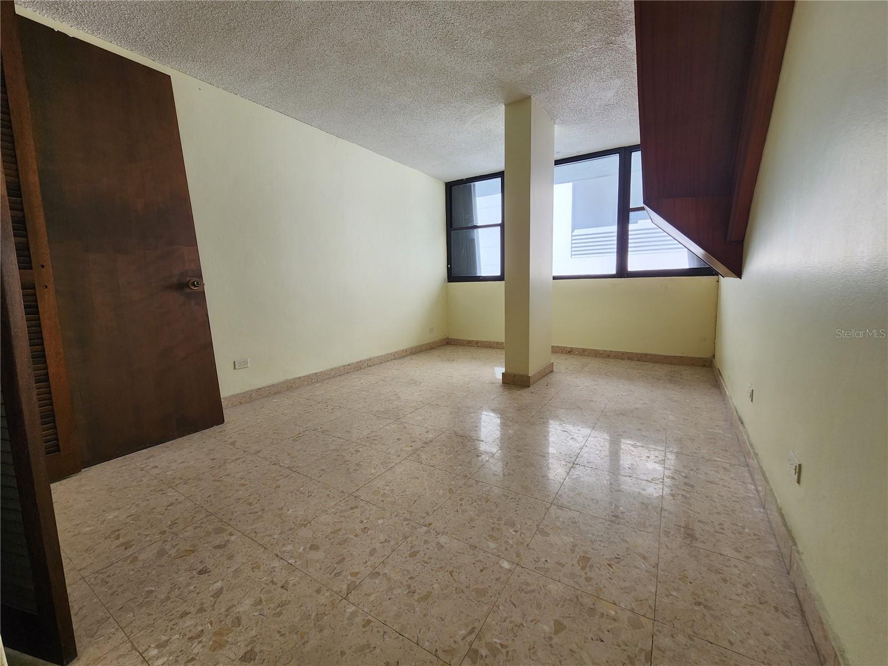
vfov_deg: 89.9
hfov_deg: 106.2
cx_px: 444
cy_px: 333
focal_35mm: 13
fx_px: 333
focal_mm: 2.2
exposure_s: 1/168
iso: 50
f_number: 2.2
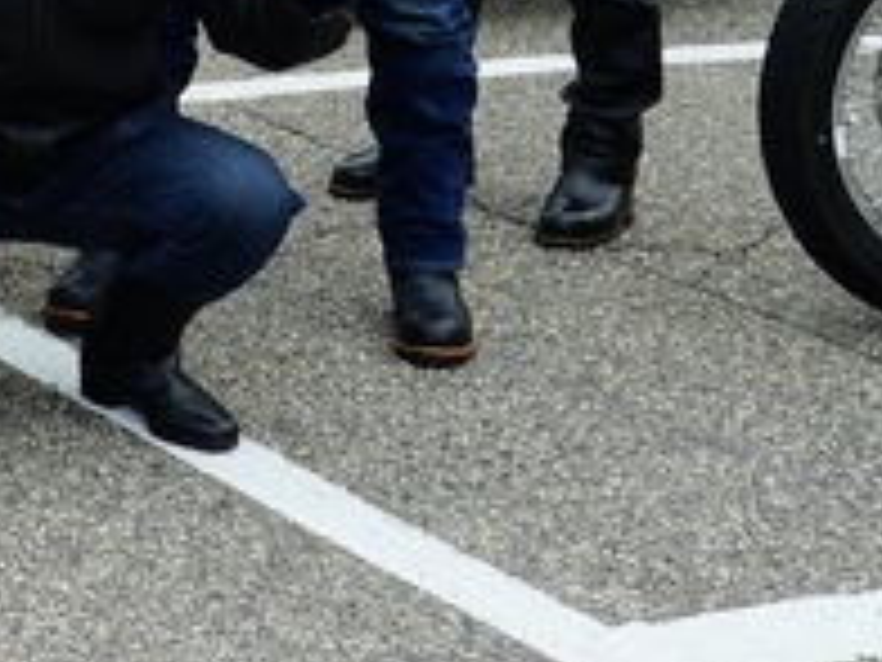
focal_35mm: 145
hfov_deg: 12.8
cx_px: -482
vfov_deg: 9.7
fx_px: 3695
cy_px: -513
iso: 100
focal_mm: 37
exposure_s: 1/100
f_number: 9
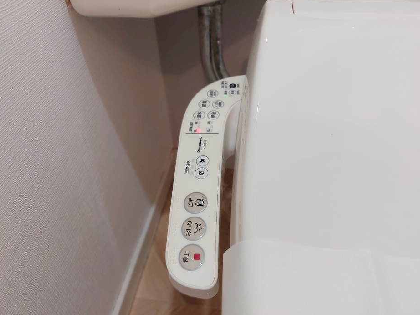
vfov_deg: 54.8
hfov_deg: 69.4
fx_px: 303
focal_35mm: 25
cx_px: 210
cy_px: 152
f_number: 1.8
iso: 160
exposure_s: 1/24
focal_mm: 5.23
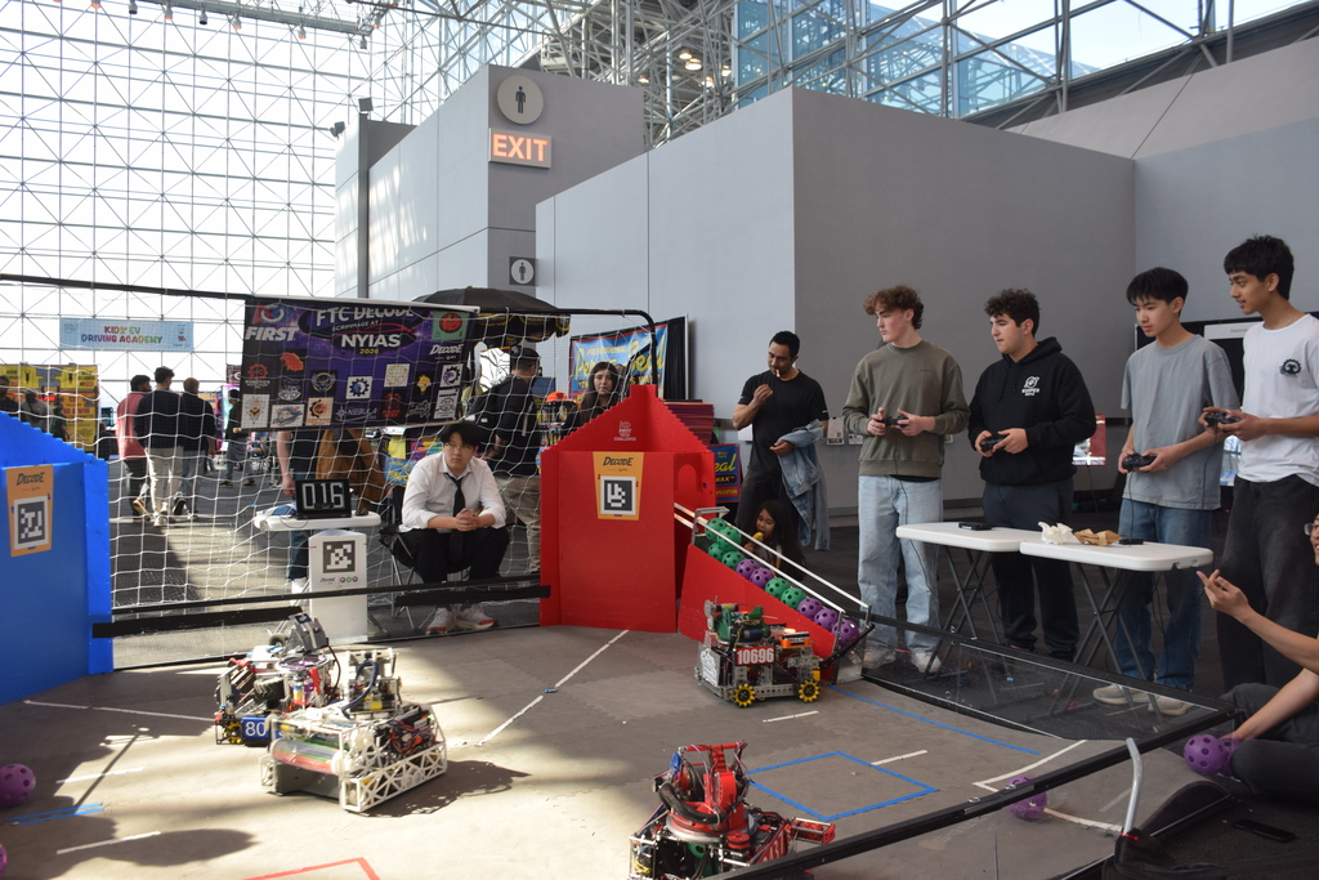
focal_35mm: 27
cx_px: 660
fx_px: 989
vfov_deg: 47.9
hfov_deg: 67.4
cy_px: 440
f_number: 5.6
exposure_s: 1/125
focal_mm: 18
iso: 400
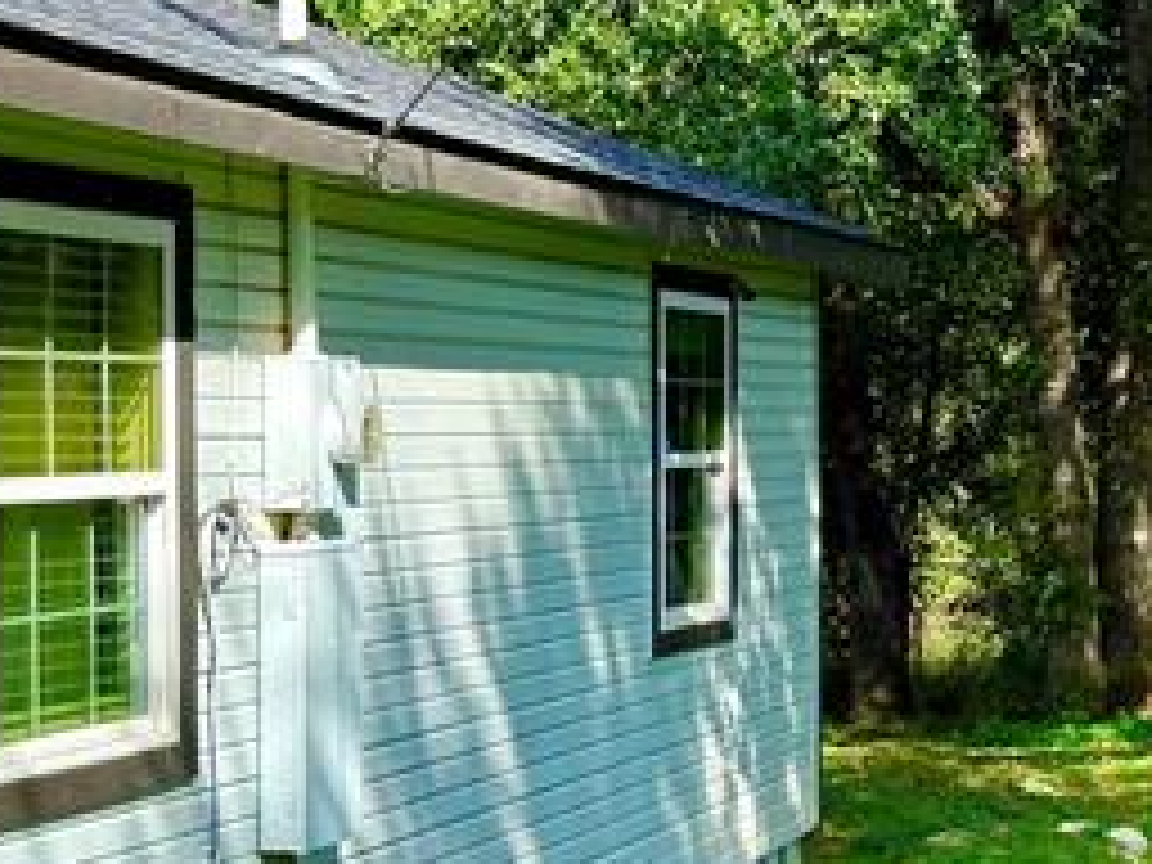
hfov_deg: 19.1
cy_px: 549
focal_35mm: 96
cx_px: 1444
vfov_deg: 15.4
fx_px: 3195
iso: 100
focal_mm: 6.76
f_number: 1.78
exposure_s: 1/1727
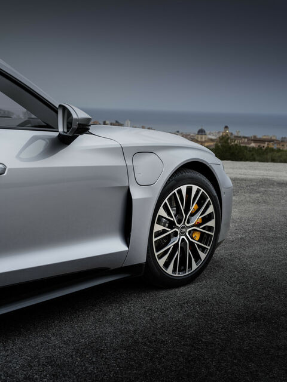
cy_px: 191
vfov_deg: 33.8
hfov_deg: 25.7
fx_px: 630
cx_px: 144
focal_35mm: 57
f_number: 8
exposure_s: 1/2.5
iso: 200
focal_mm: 72
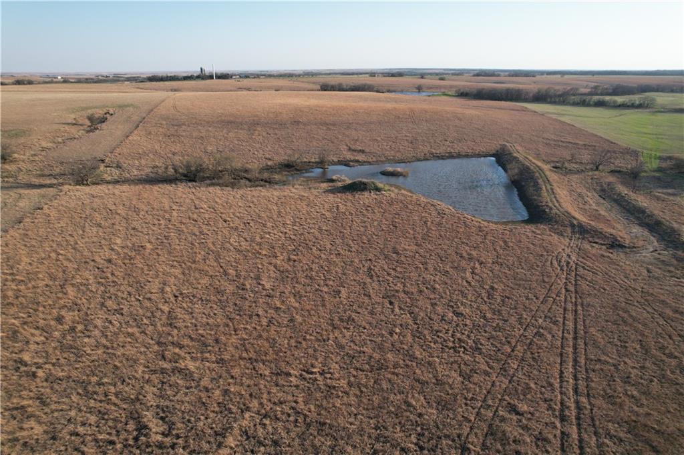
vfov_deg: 57.2
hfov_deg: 78.6
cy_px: 228
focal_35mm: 22
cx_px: 342
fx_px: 418
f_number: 2.8
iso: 200
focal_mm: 8.38
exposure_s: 1/1250
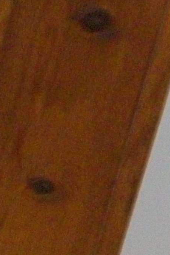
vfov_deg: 4.3
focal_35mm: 484
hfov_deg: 2.8
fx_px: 3426
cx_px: 356
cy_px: 236
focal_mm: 17.1
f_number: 5.1
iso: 320
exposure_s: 1/90.1
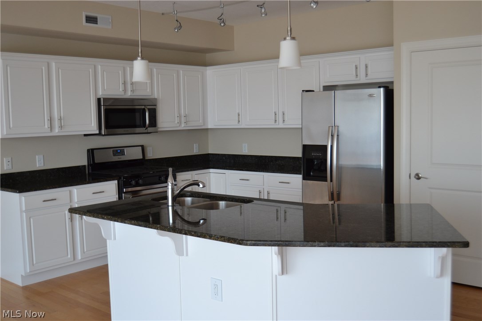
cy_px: 160
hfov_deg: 49.6
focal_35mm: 39
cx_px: 241
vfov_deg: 34.2
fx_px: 522
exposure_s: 1/80
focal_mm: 26
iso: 400
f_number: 4.5
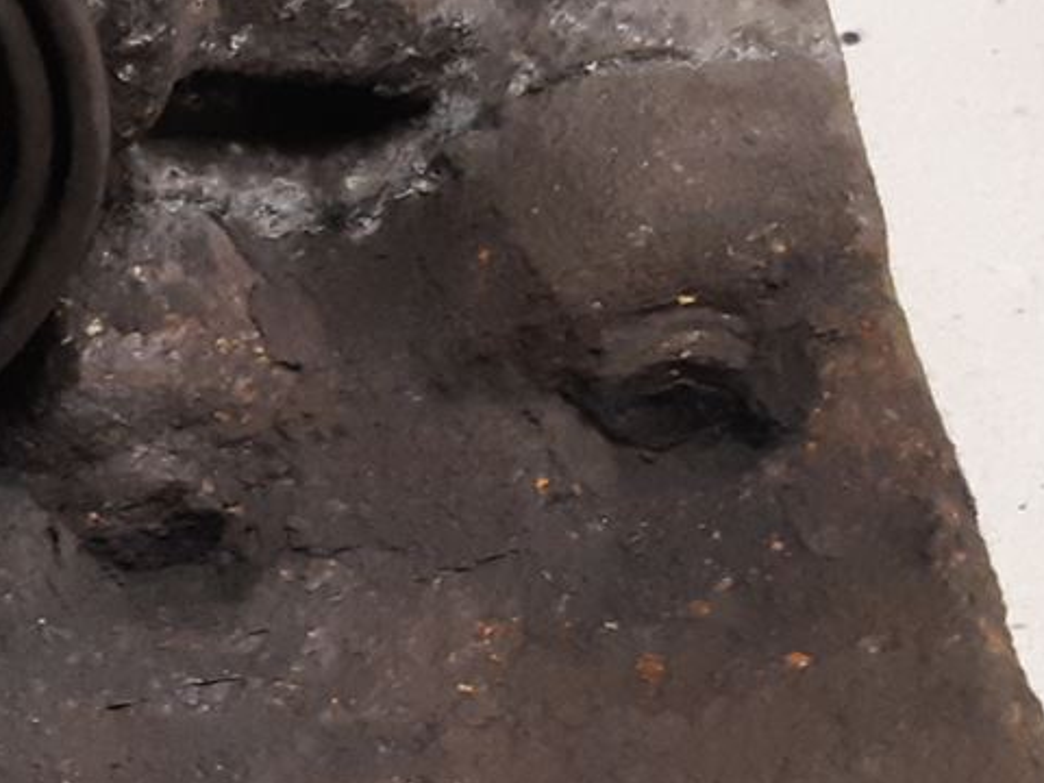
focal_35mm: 111
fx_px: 3348
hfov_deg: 16.3
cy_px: 618
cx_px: -496
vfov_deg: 13.3
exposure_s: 1/60
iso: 320
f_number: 1.7
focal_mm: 3.93
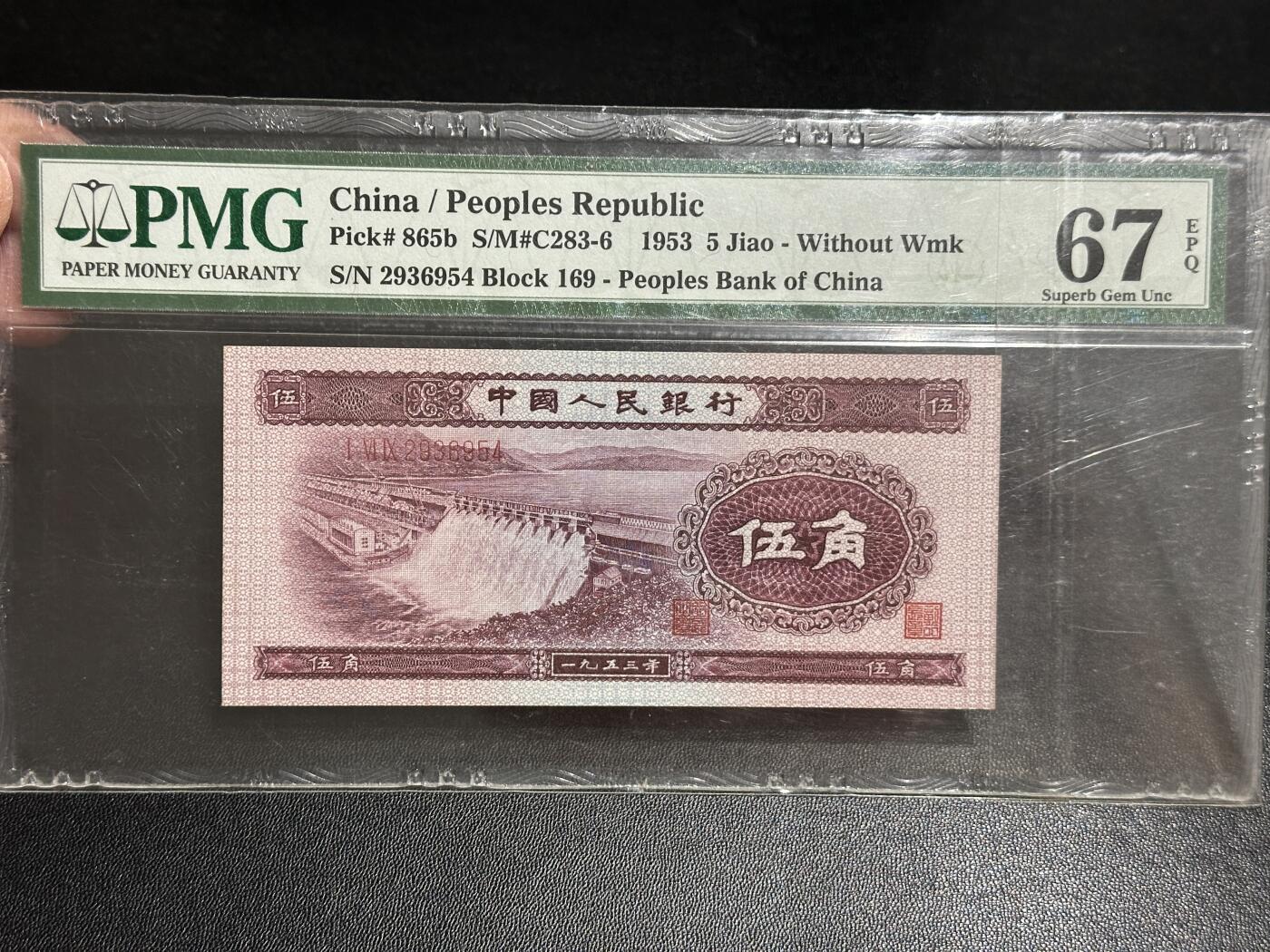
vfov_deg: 30.3
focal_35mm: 48
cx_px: 635
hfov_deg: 39.7
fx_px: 1761
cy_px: 476
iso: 160
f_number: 1.78
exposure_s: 1/50
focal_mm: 6.86
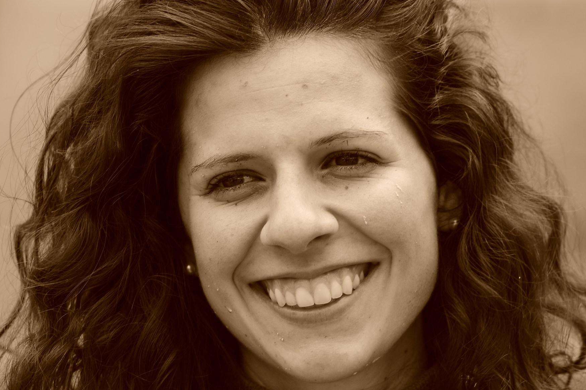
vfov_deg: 5.4
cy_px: 216
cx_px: 348
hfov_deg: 8.1
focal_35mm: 253
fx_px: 4116
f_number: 7.1
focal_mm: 185
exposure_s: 1/200
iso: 200
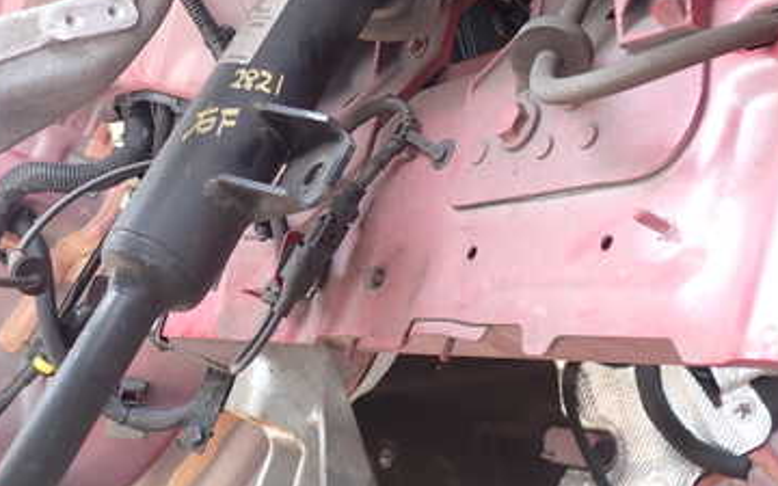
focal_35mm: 53
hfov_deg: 37.7
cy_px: 130
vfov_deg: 24.2
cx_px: 244
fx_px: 1124
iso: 100
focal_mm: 5.4
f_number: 2.3
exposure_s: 1/80
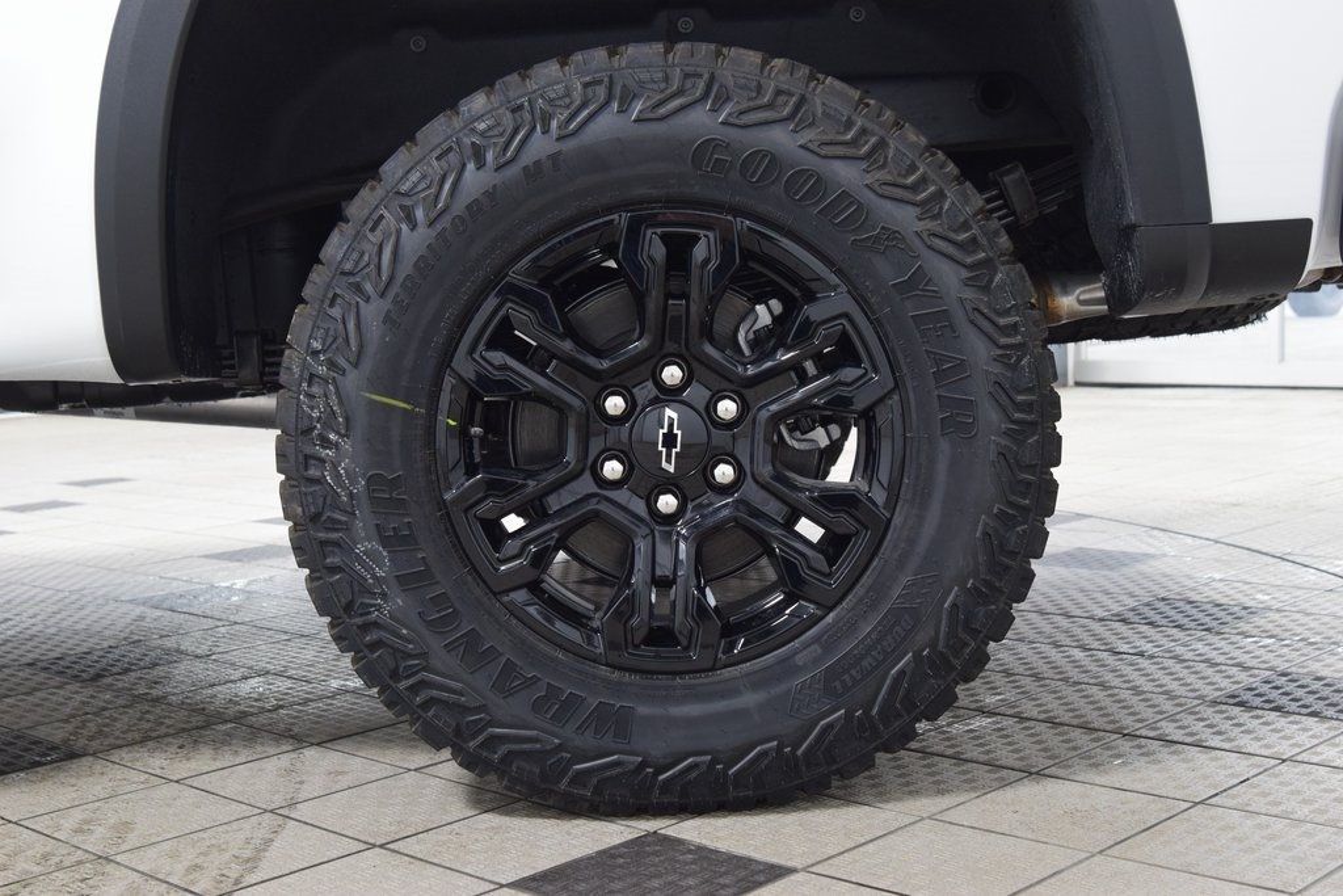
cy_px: 448
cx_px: 672
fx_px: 1791
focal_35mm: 48
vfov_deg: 28.1
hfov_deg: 41.1
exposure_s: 1/15
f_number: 6.3
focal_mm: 32
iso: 1400
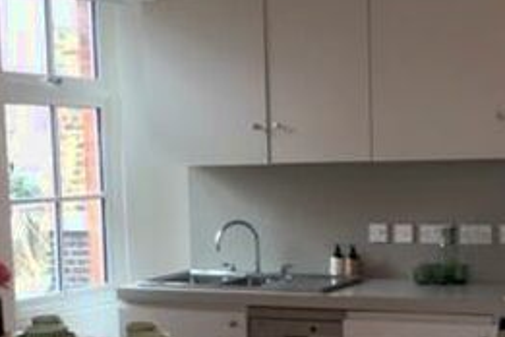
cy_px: 303
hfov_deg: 25.0
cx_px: 288
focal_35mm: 81
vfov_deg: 16.6
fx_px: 1136
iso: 64
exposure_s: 1/33
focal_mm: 4.15
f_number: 2.2
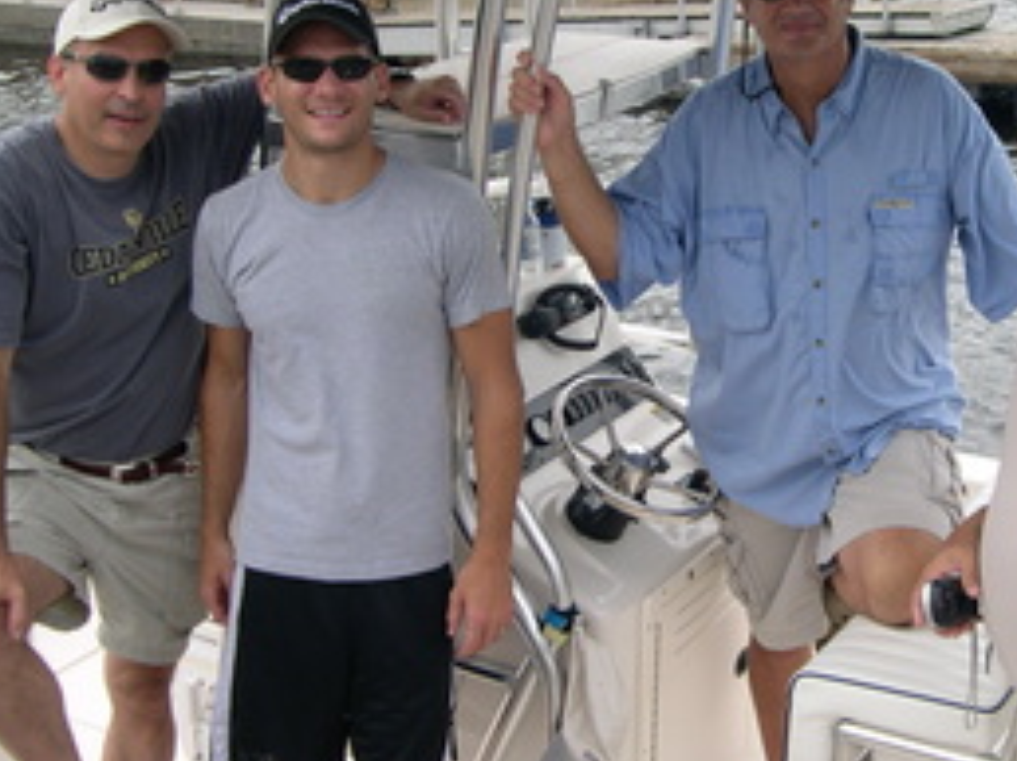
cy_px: 264
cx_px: 694
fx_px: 1732
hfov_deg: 32.4
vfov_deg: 24.7
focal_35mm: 59
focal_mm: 8
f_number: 2.8
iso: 100
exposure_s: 1/383
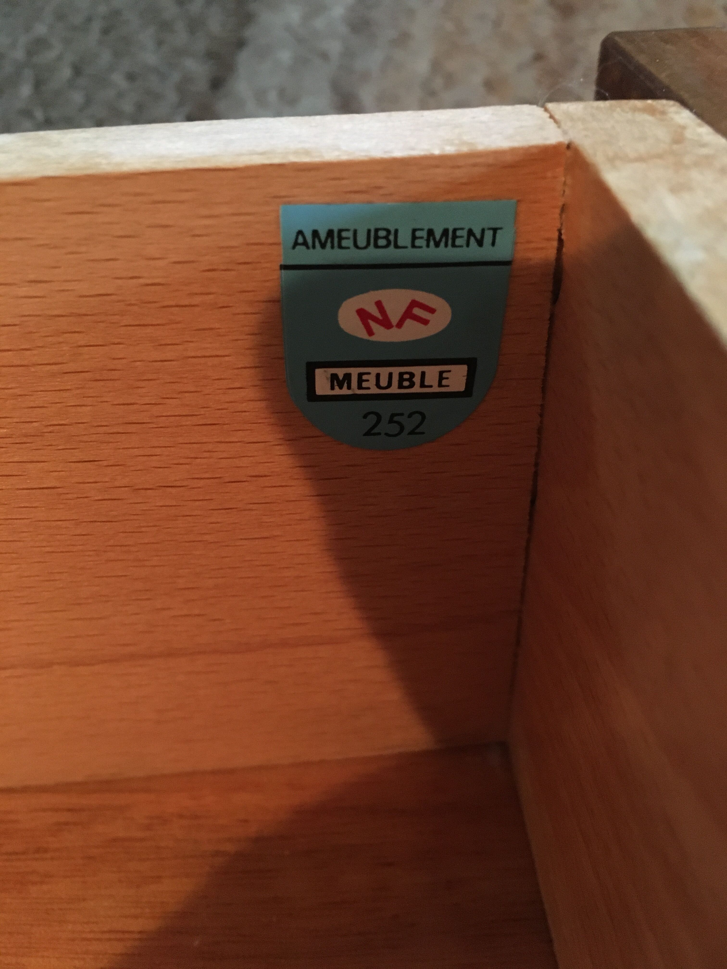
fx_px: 812
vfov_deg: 61.7
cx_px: 364
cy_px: 484
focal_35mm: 29
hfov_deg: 48.2
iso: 500
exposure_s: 1/17
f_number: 2.2
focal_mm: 4.15
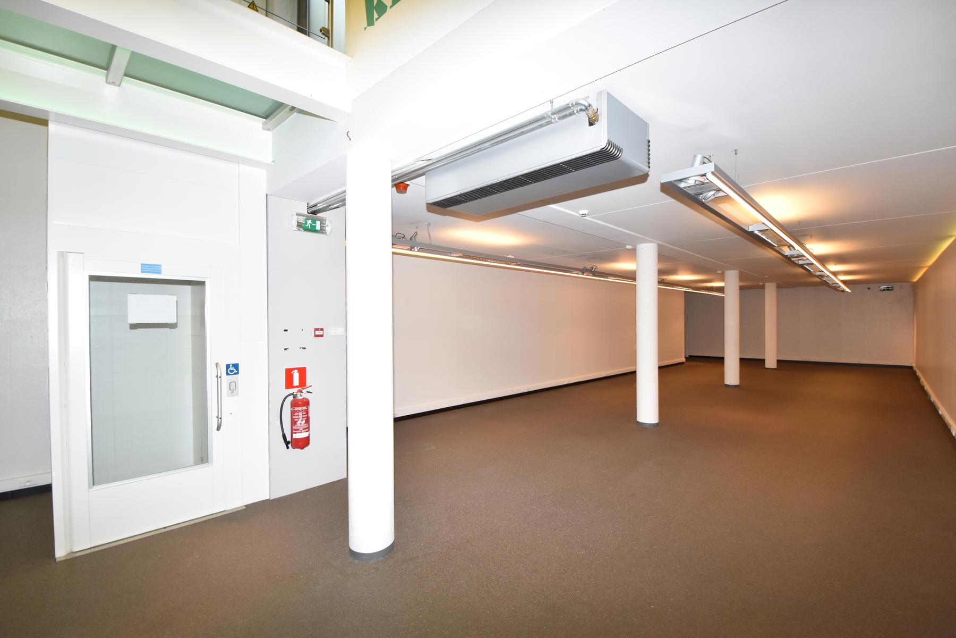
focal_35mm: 15
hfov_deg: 100.4
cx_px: 478
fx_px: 398
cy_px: 319
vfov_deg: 77.3
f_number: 8
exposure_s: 1/60
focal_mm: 10
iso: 800
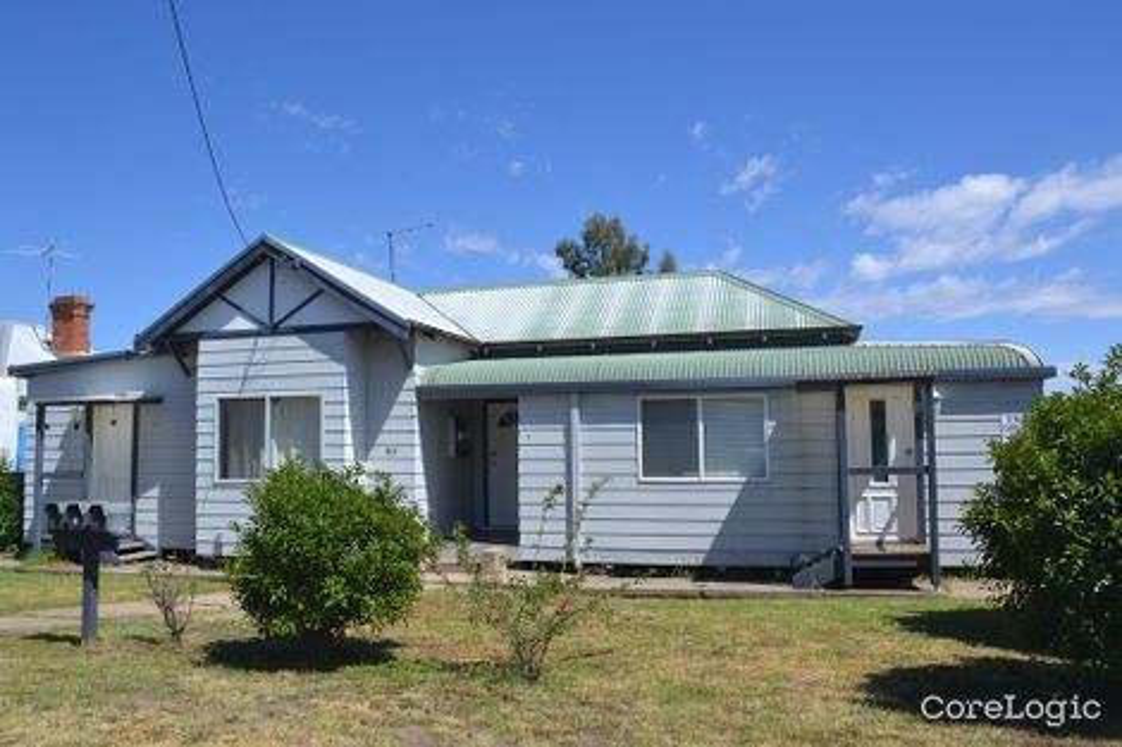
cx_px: 561
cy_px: 374
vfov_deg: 47.9
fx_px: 841
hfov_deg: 67.4
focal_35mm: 27
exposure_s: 1/250
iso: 100
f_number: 8
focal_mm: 18
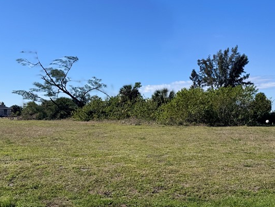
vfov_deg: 31.5
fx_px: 366
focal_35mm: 46
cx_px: 145
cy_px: 111
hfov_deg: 41.2
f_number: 1.78
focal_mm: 6.76
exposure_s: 1/5814
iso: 80
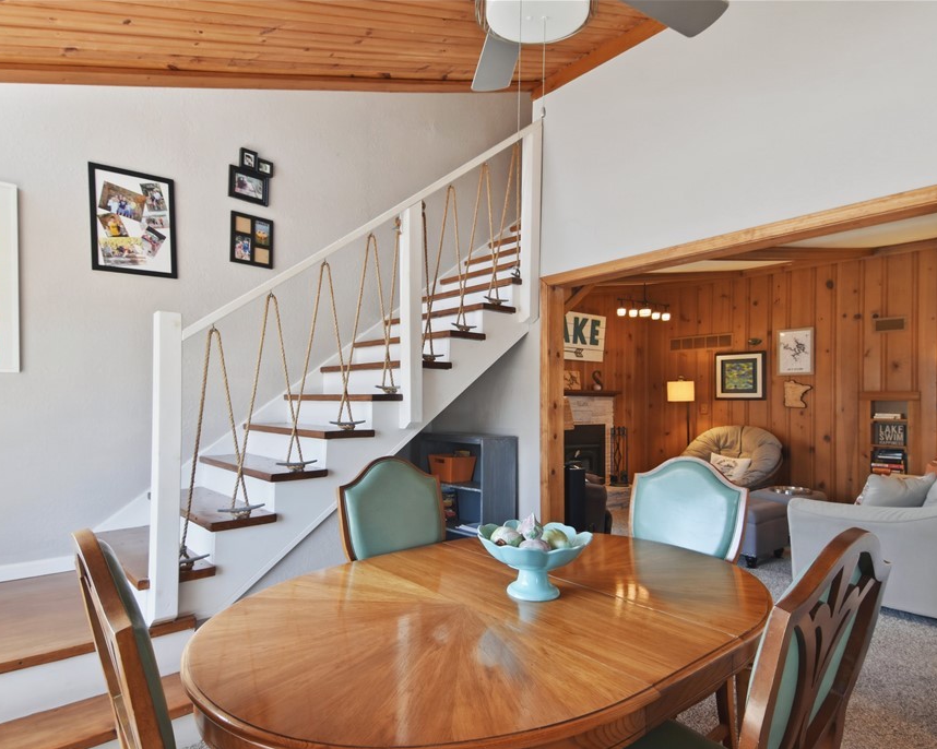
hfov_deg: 81.5
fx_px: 543
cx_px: 441
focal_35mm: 20
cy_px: 394
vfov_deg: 69.1
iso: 200
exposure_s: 1/15
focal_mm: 11
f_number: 7.1
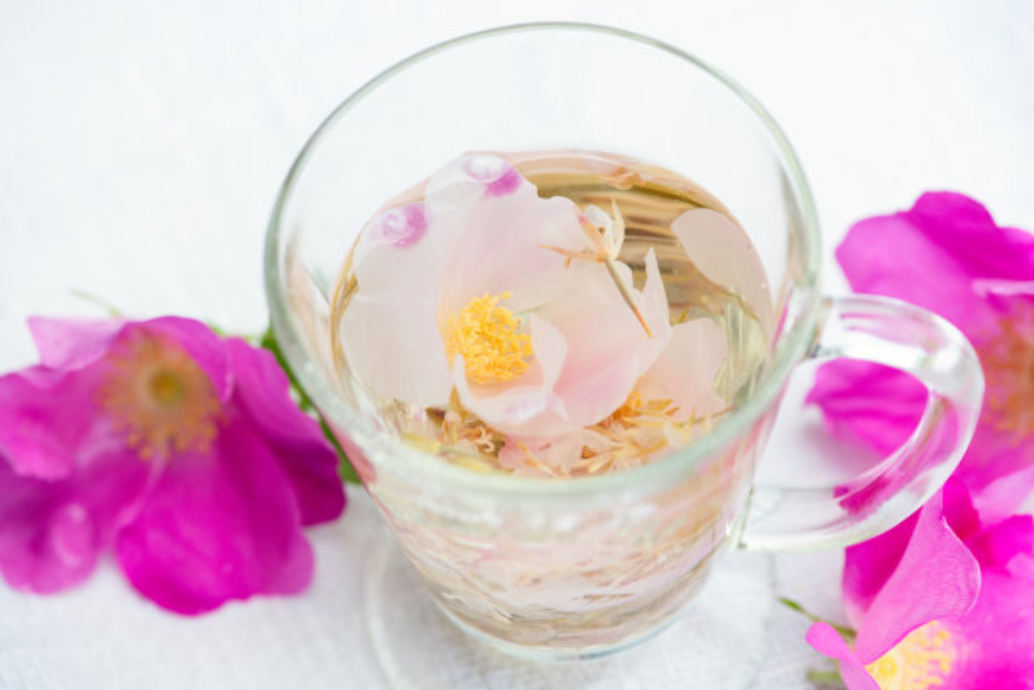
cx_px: 517
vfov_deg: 13.0
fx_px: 3016
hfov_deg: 19.5
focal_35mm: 105
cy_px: 345
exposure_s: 1/200
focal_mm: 105
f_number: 6.3
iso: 200
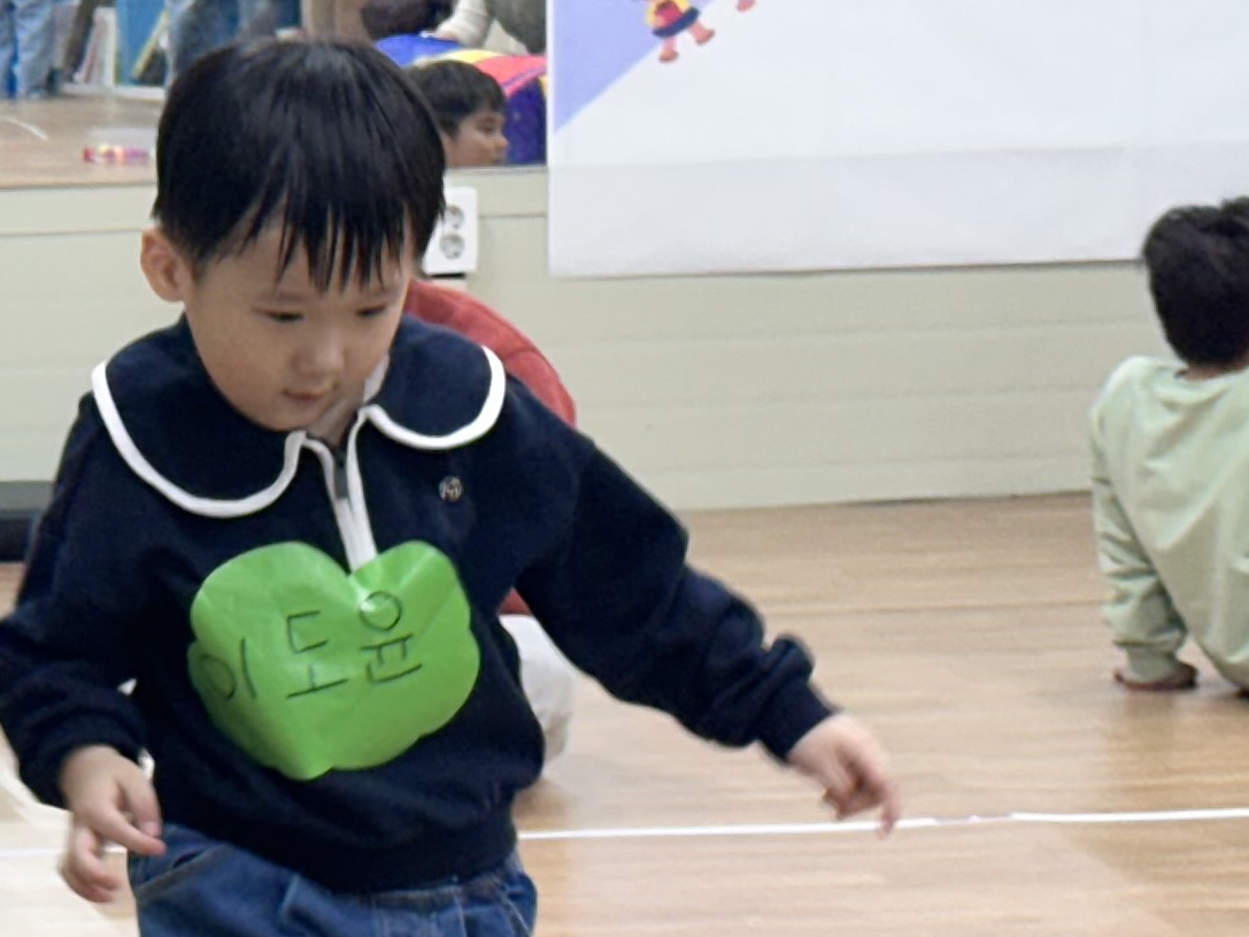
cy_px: 596
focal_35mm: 178
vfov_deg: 8.3
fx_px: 6422
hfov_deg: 10.8
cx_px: -484
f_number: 1.78
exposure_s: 1/60
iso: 100
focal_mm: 6.86
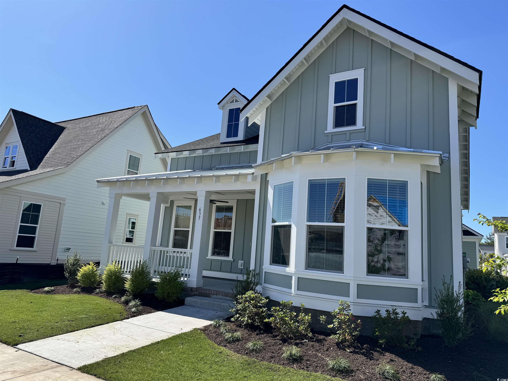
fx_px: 352
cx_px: 254
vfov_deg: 56.8
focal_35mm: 24
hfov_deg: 71.6
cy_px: 190
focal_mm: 6.76
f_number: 1.78
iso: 80
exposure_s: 1/4950
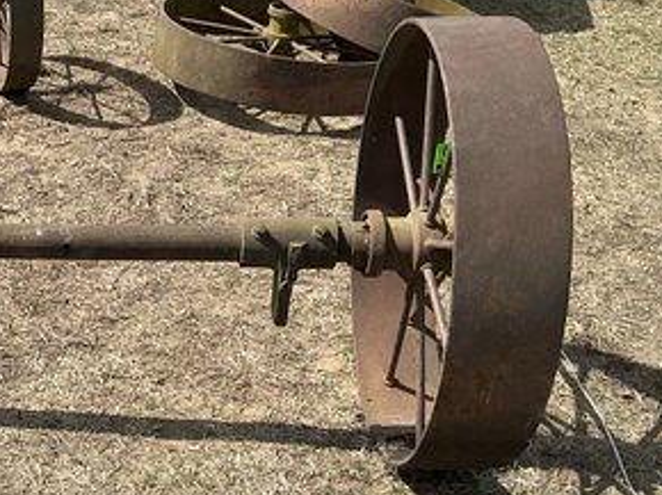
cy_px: 305
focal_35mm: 61
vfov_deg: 23.9
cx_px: -49
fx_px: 1166
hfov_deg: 29.0
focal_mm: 3
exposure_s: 1/1377
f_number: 1.8
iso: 25
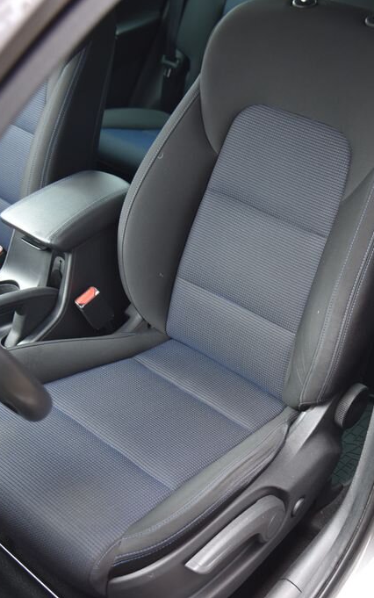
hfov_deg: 27.6
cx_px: 283
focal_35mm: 46
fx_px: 750
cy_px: 299
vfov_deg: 43.5
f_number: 4
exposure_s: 1/30
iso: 500
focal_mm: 30
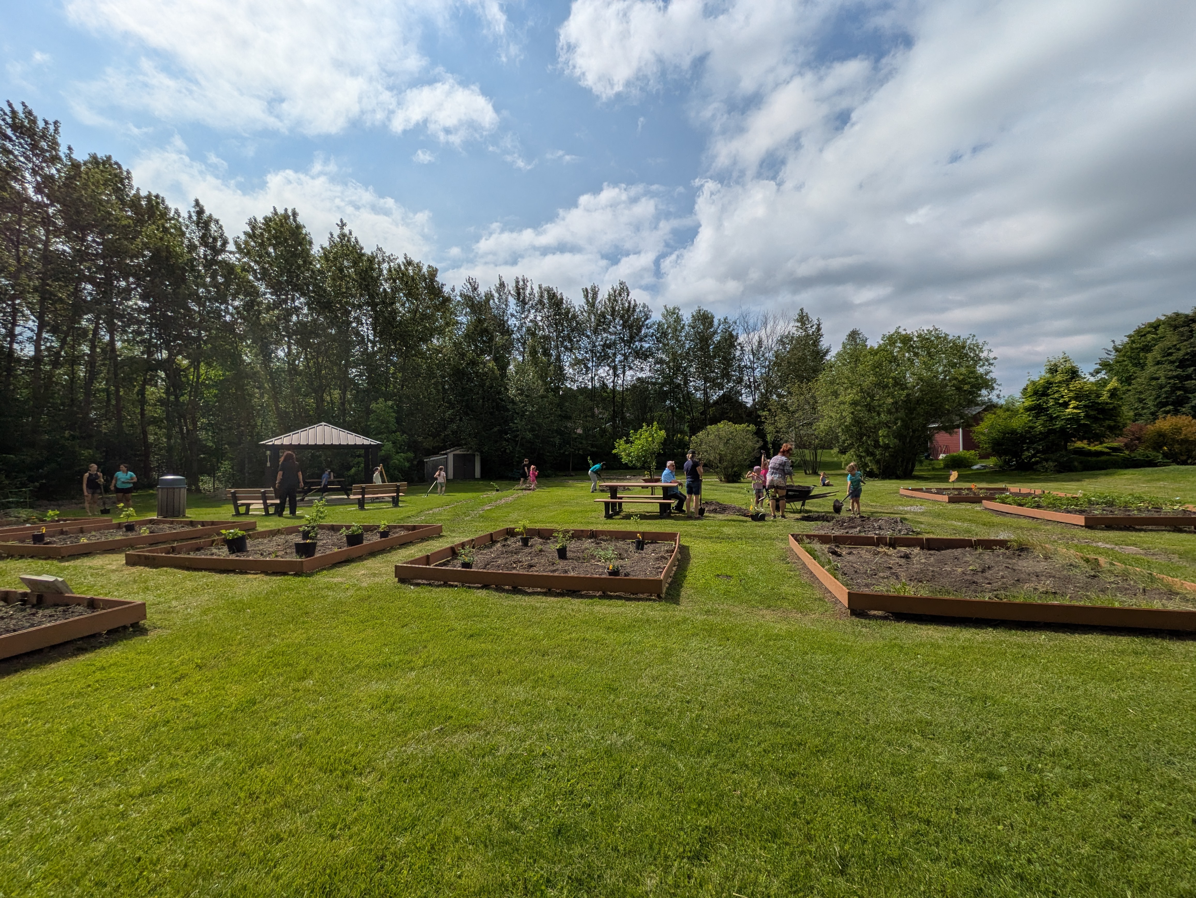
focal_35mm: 14
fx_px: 484
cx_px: 598
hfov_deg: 102.0
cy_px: 449
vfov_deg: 85.7
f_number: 2.2
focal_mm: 1.83
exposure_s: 1/6410
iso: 52
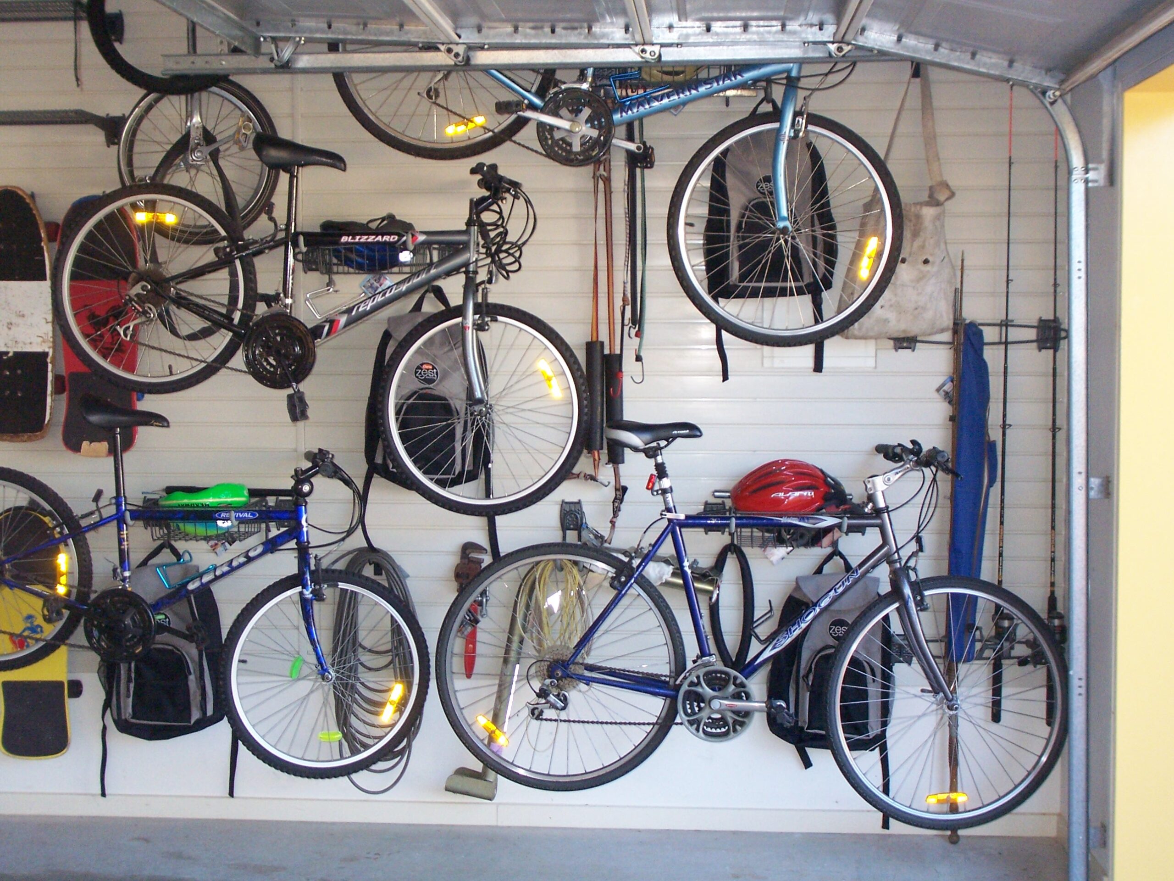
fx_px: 1662
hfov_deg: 38.9
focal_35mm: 49
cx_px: 587
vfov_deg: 29.7
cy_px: 440
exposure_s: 1/80
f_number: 4
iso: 200
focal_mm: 8
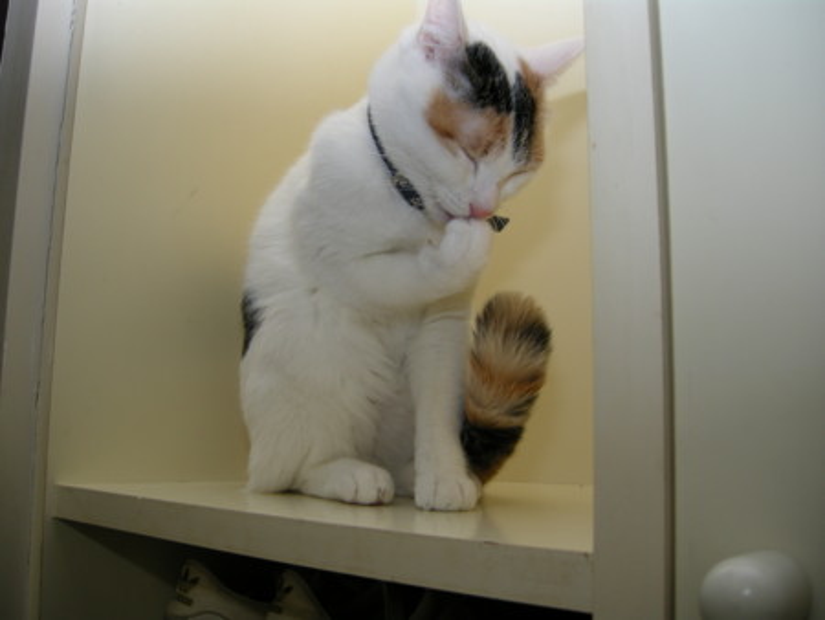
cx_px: 412
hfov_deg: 51.3
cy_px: 310
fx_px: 858
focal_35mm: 36
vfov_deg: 39.7
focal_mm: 7.5
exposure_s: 1/60
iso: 64
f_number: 2.7
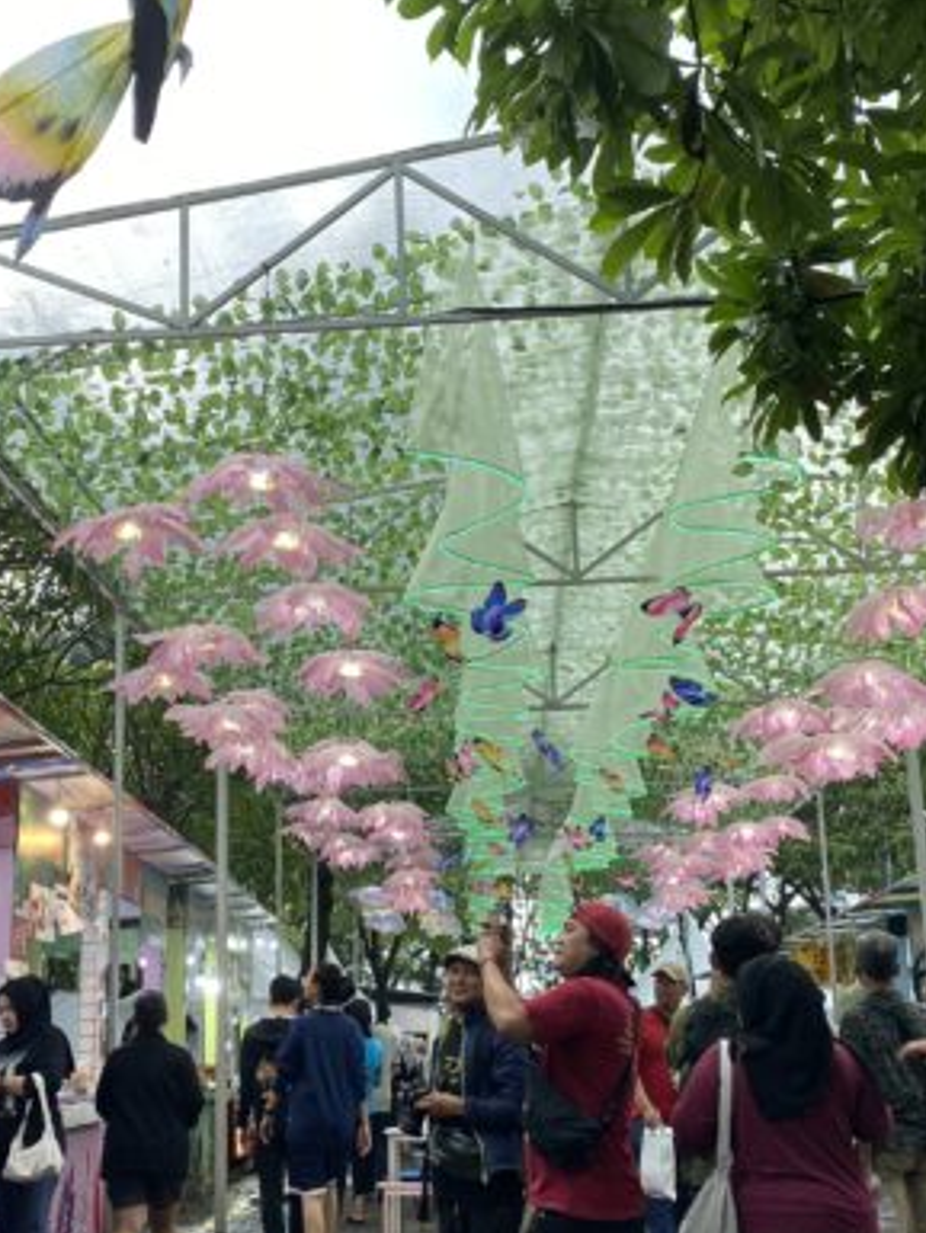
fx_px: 1675
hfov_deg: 30.8
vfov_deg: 40.4
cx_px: 356
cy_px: 621
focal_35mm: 47
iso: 50
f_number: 1.8
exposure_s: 1/100
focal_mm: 4.25
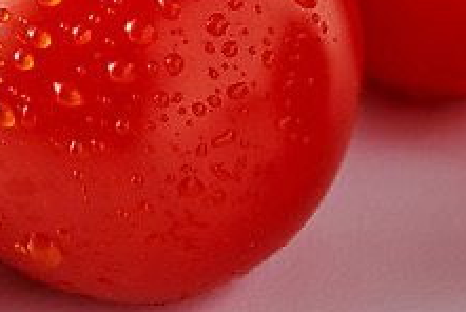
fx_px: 3163
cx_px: 173
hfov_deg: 8.4
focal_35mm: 244
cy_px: -6
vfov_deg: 5.6
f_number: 16
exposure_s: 1/125
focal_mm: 90
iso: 200
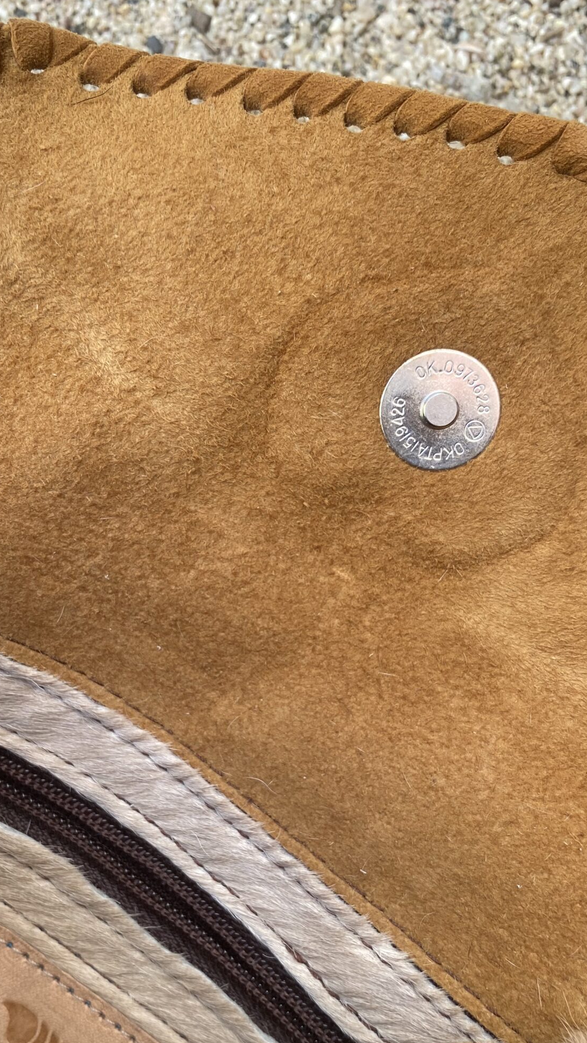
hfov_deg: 31.7
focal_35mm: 37
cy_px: 637
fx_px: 1024
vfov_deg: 53.5
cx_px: 199
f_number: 1.8
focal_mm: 4.25
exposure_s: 1/121
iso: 50
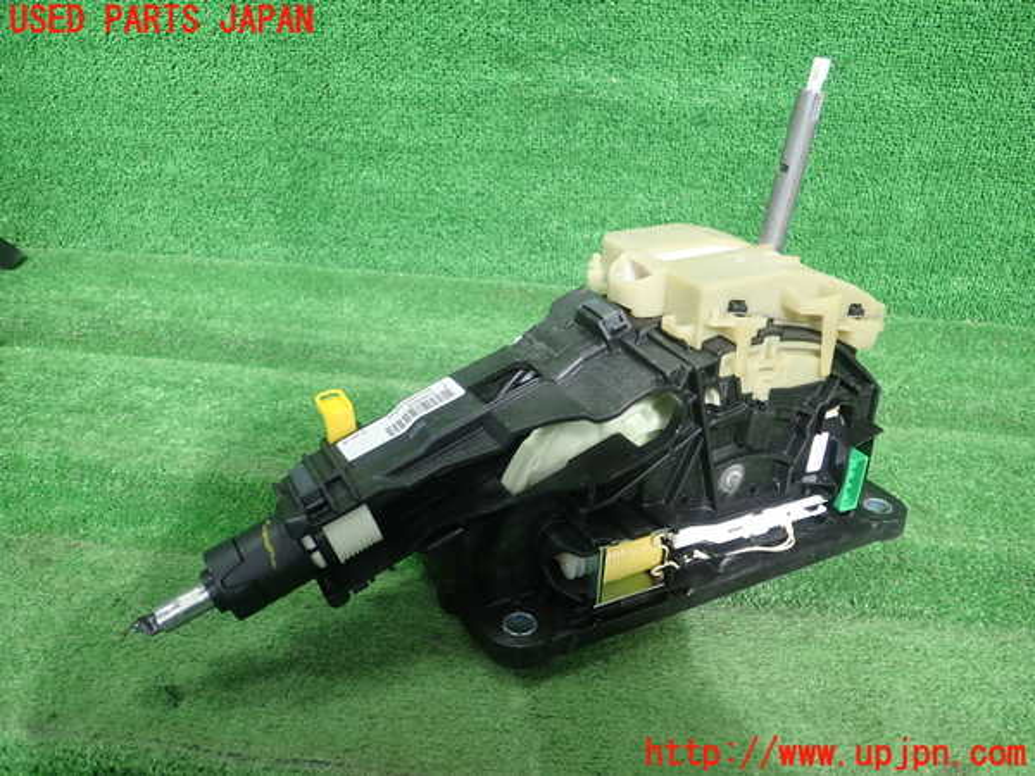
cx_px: 518
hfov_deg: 60.0
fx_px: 897
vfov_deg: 46.8
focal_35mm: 30
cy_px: 388
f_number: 2.3
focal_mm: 5.5
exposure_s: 1/125
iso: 160
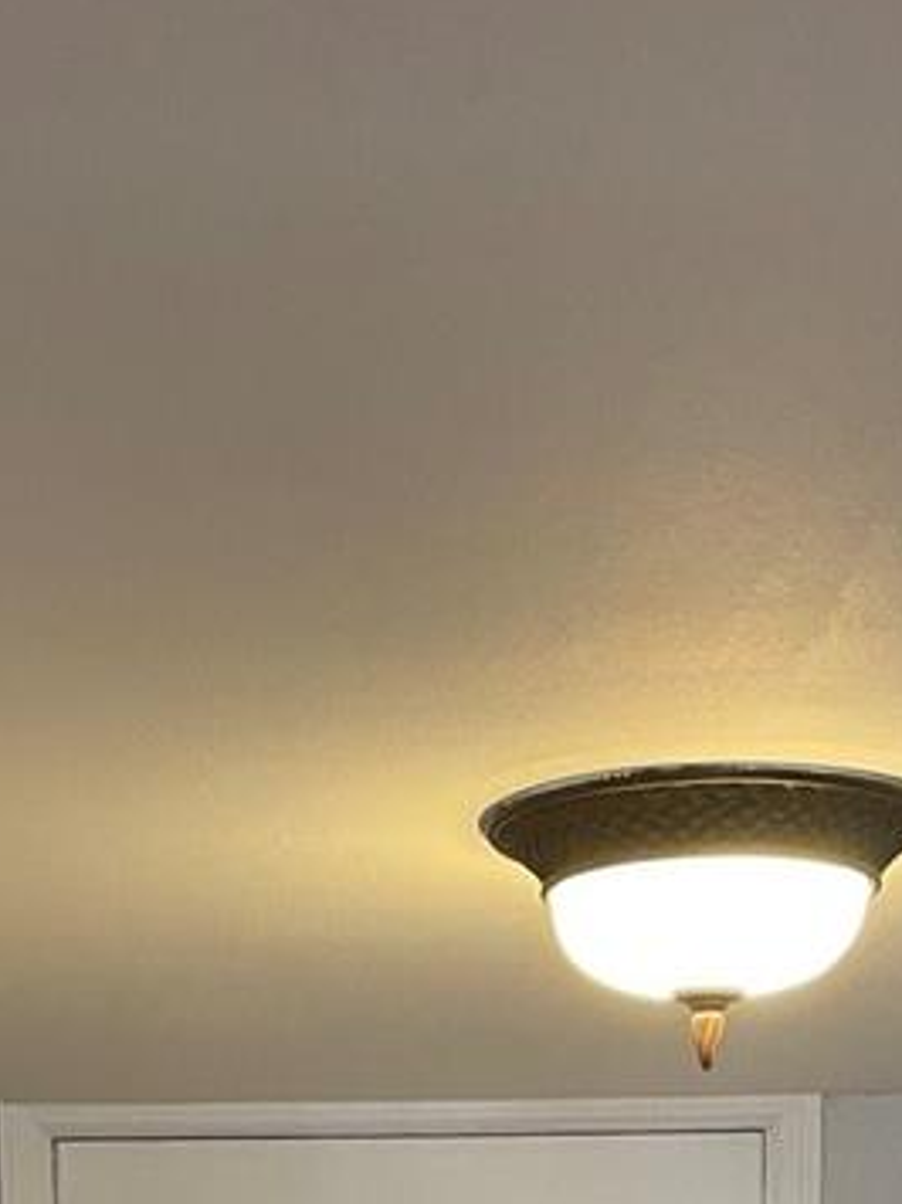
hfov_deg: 16.7
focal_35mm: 88
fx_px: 3059
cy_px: 1831
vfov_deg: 19.3
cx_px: 329
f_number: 1.6
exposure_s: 1/60
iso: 250
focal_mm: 4.2
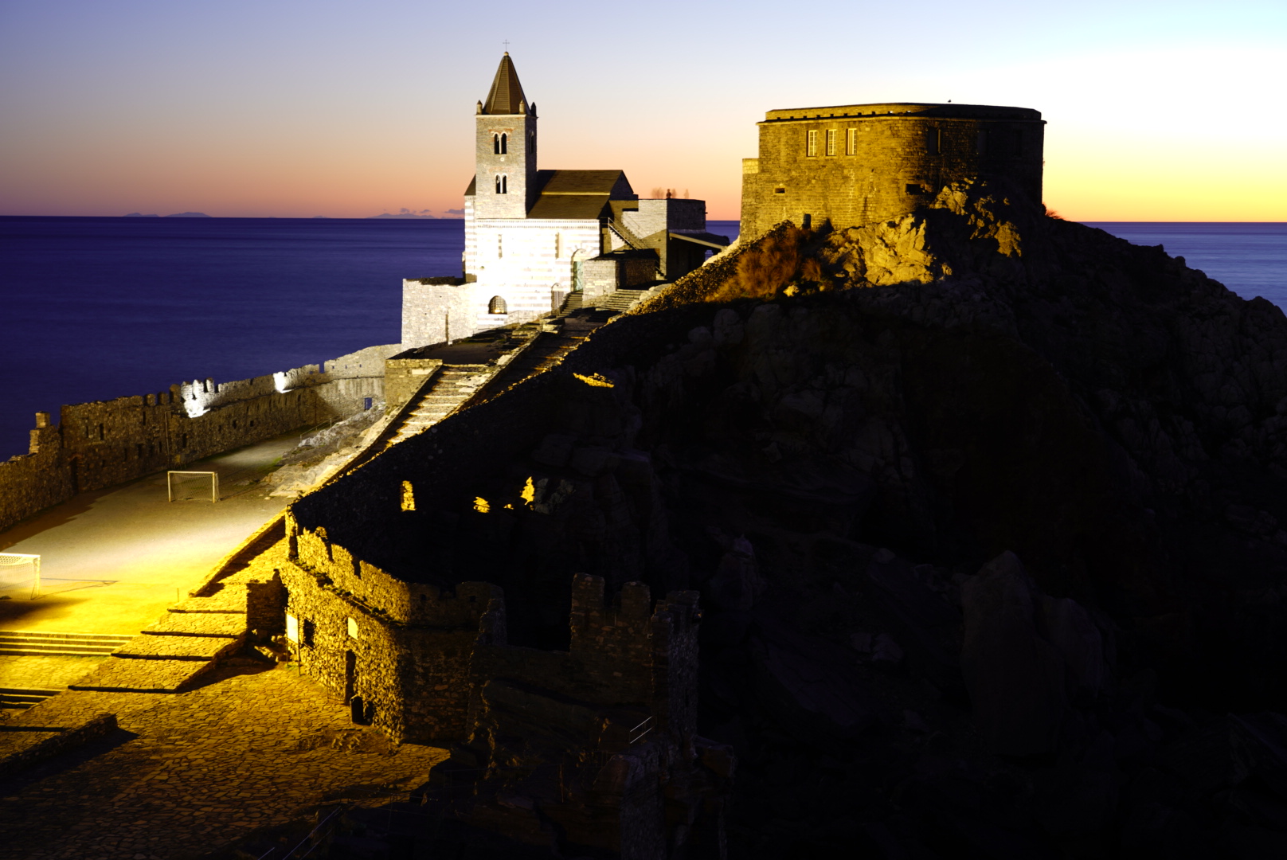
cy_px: 430
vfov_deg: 27.6
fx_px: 1753
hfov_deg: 40.3
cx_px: 644
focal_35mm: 49
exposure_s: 20
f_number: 4
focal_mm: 49
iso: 50
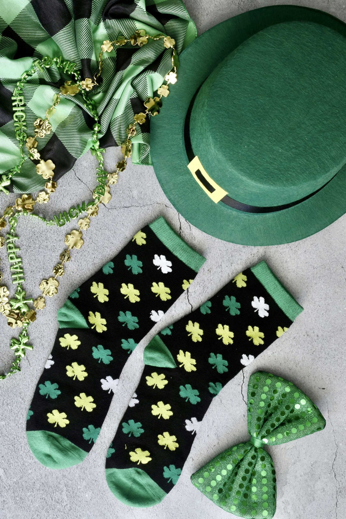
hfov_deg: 22.6
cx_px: 173
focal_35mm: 60
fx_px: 865
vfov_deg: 33.4
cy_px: 260
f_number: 8
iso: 100
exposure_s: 1/2
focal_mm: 40
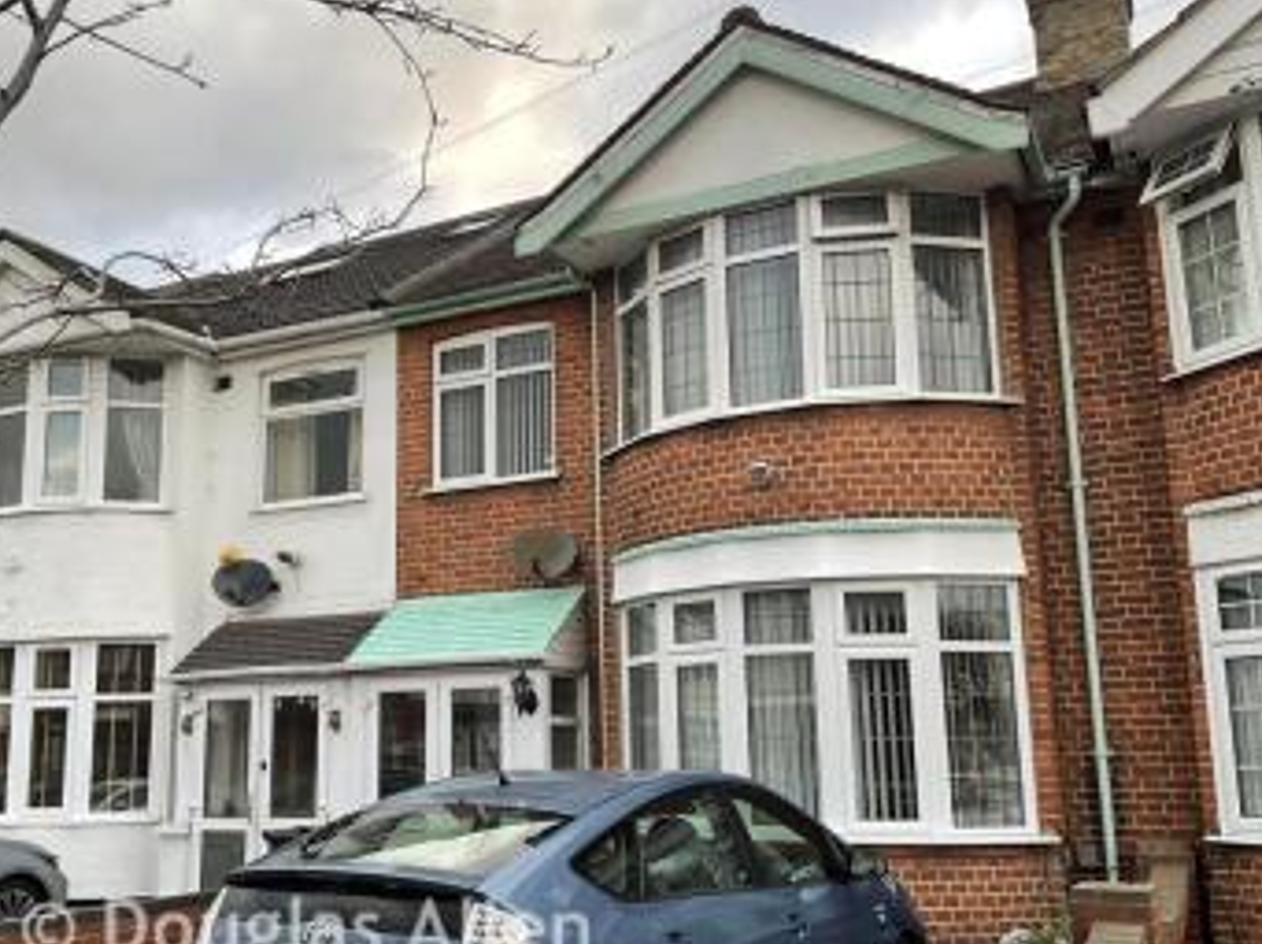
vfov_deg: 39.5
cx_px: 527
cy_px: 528
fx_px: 1311
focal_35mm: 36
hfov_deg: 51.2
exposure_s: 1/122
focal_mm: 3
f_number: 1.8
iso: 25
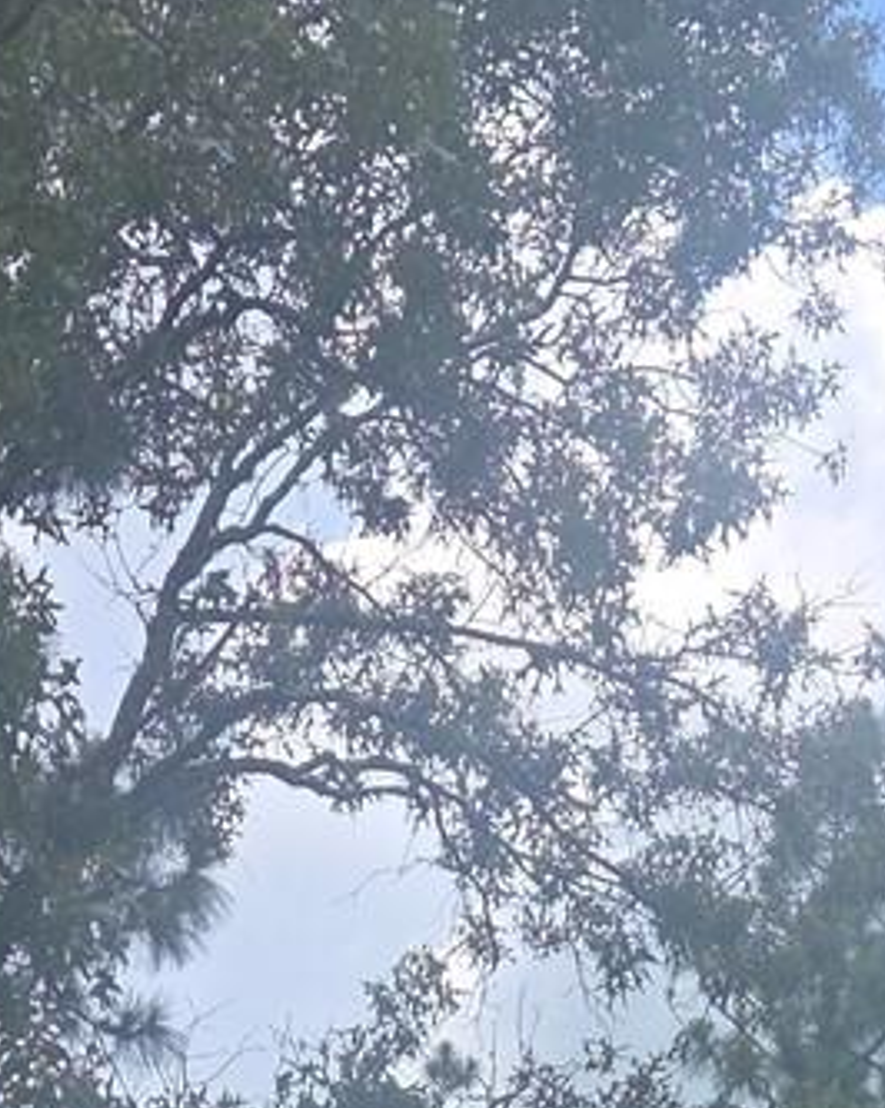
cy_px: 1877
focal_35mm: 108
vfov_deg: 15.7
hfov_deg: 14.3
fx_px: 3539
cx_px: 429
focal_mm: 5.4
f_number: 1.8
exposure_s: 1/1186
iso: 25
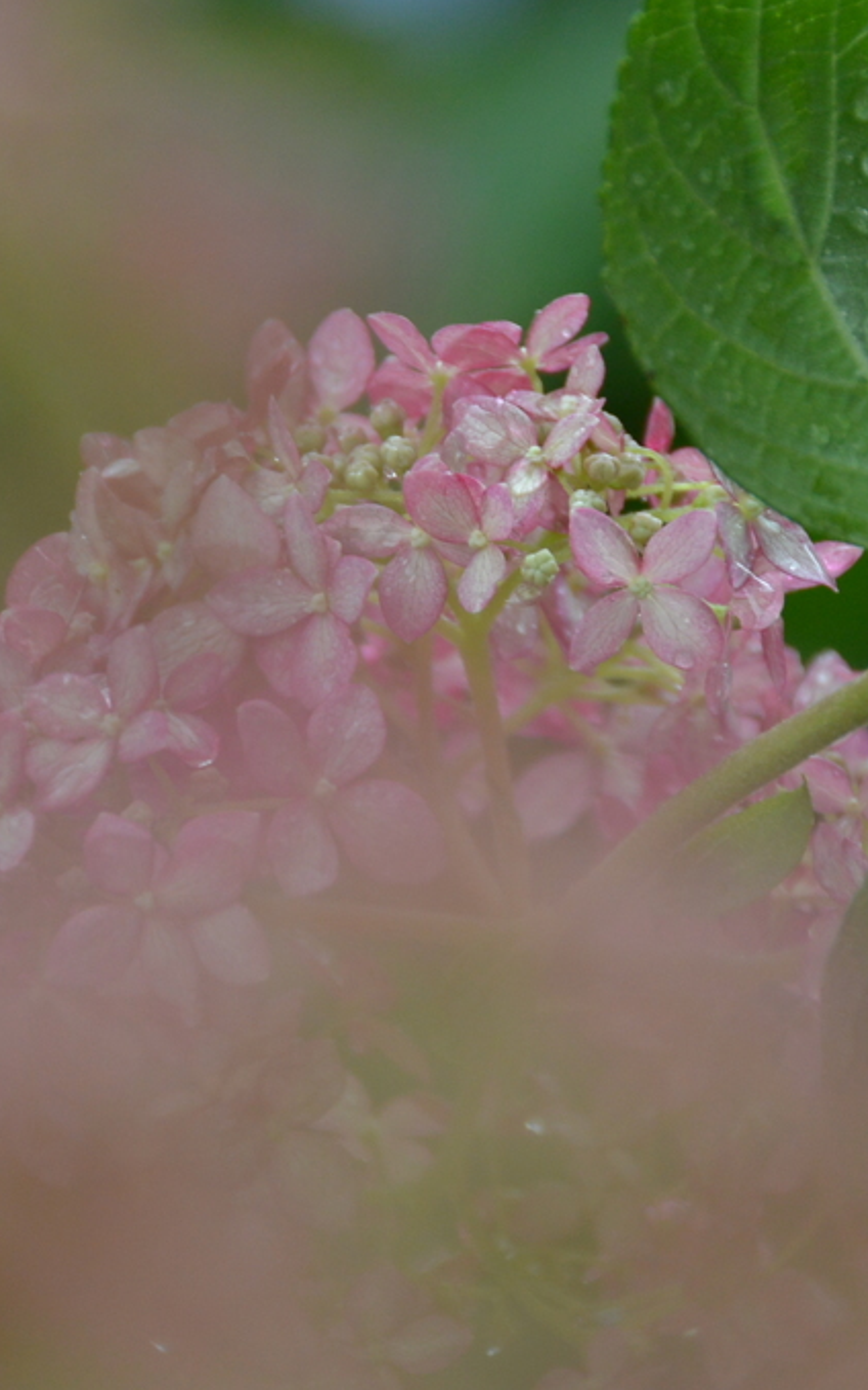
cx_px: 411
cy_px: 696
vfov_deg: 5.1
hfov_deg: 3.2
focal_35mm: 415
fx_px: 15717
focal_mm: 100
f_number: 5.6
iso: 200
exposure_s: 1/30
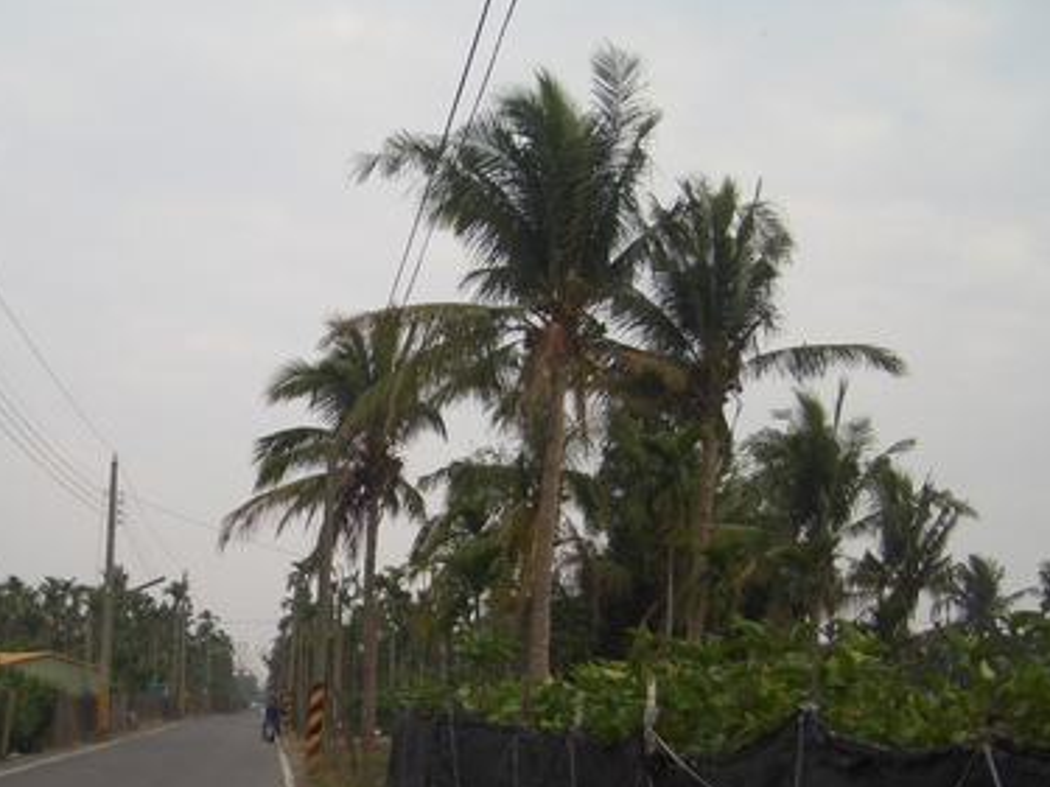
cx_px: 286
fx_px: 1698
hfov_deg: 33.8
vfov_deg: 25.8
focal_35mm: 56
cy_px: 577
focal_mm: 5.8
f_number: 2.6
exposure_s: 1/400
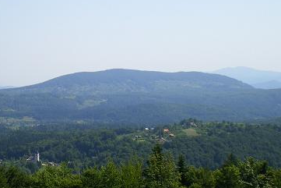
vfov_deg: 19.4
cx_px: 69
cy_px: 116
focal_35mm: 70
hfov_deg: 28.4
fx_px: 547
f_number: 4.6
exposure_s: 1/400
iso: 64
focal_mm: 6.3
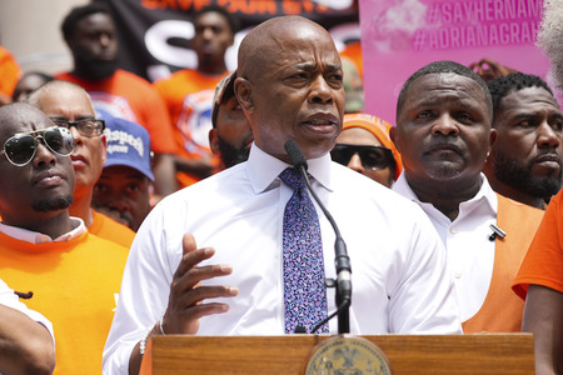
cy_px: 188
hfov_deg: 15.4
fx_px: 2080
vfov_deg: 10.3
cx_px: 282
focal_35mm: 133
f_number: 5.6
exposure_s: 1/640
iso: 200
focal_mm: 133
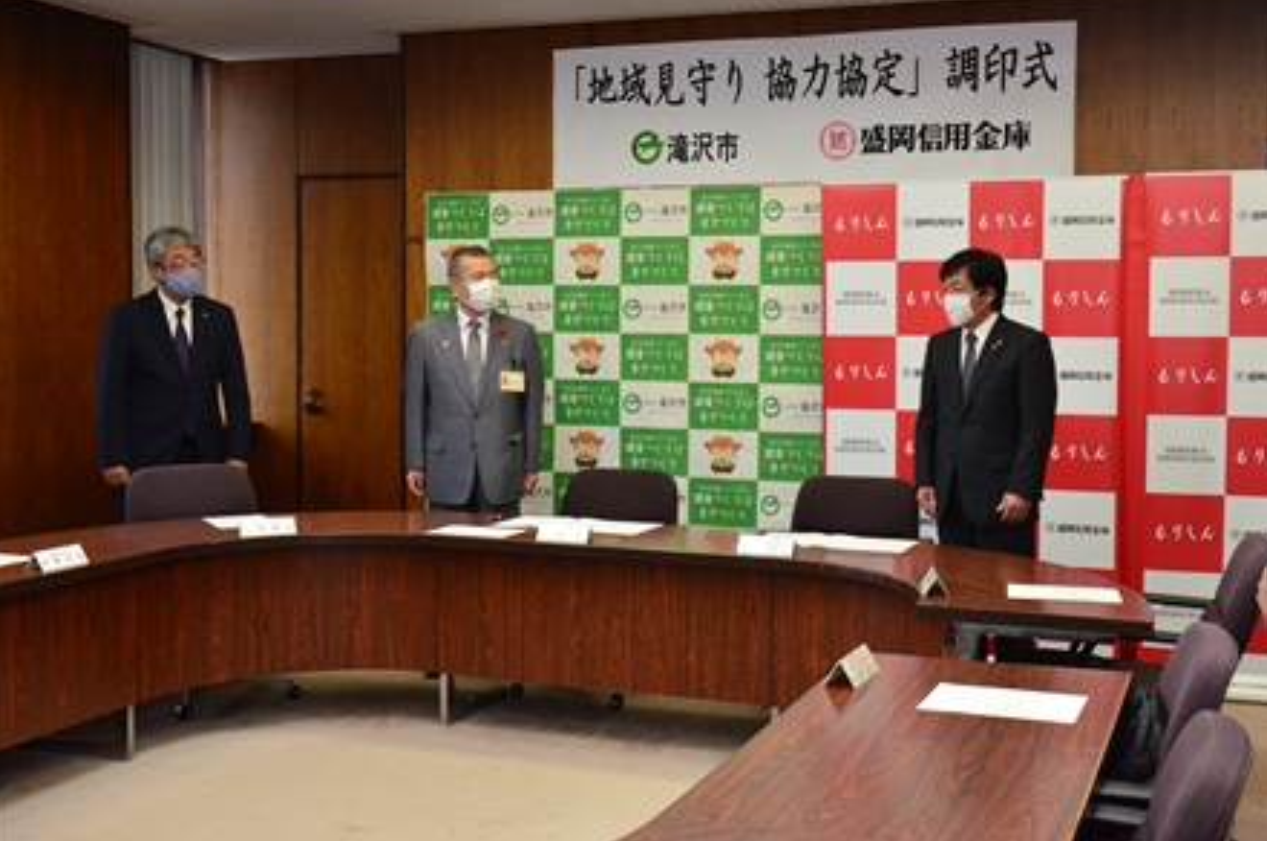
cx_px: 714
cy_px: 399
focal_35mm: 43
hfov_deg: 45.8
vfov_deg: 31.4
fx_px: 1496
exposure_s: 1/250
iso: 2000
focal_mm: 25
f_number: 5.6
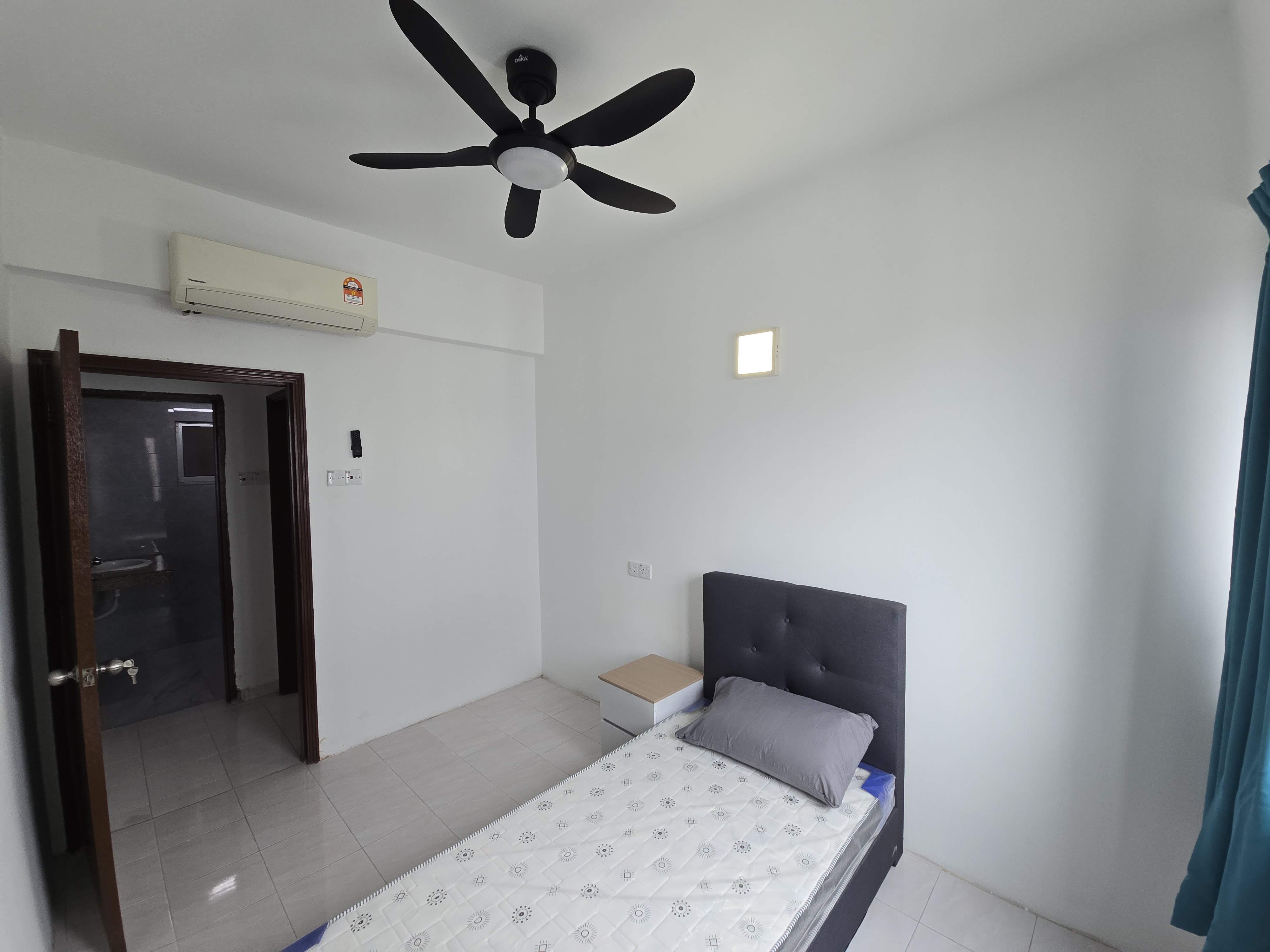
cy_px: 476
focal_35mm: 13
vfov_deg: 89.9
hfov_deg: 106.2
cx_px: 635
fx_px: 477
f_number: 2.2
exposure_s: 1/100
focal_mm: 2.2
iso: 64
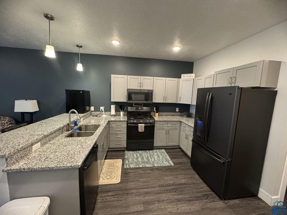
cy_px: 108
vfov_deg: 85.7
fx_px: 116
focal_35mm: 14
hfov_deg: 102.1
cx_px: 144
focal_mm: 2.22
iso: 500
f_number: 2.2
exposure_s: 1/60
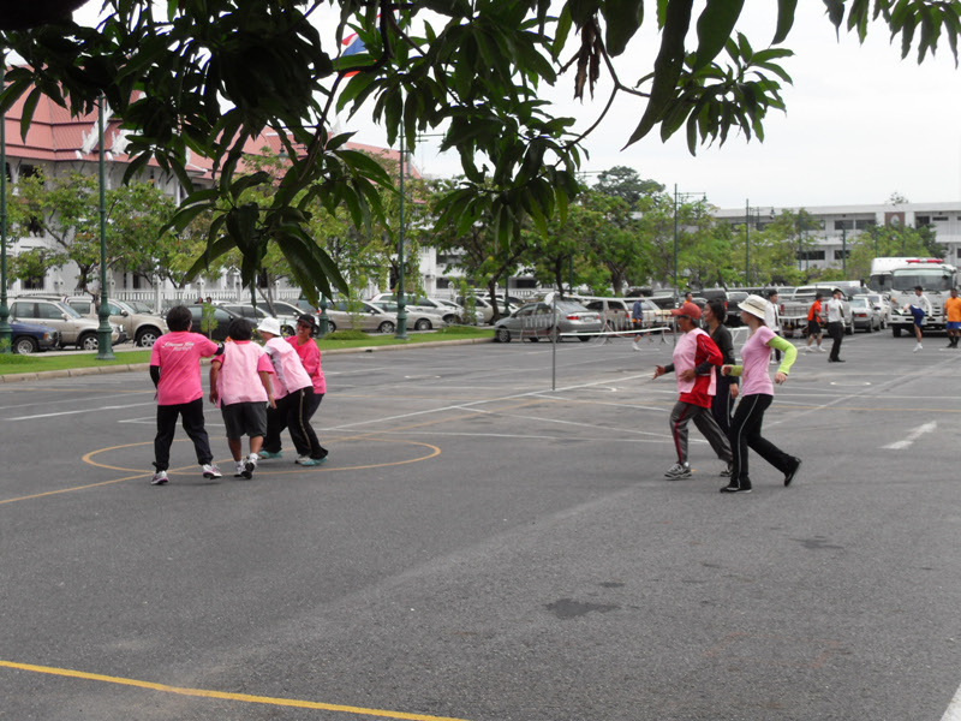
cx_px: 480
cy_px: 360
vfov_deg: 26.6
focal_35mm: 55
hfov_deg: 34.9
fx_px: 1527
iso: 80
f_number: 4
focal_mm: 11.8
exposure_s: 1/500
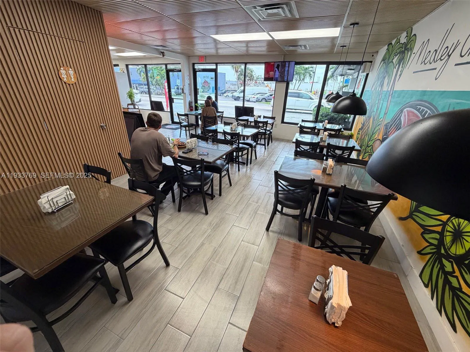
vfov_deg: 85.7
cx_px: 235
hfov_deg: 102.1
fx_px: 190
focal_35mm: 14
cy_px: 176
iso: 200
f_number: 2.2
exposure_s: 1/120
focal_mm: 2.22
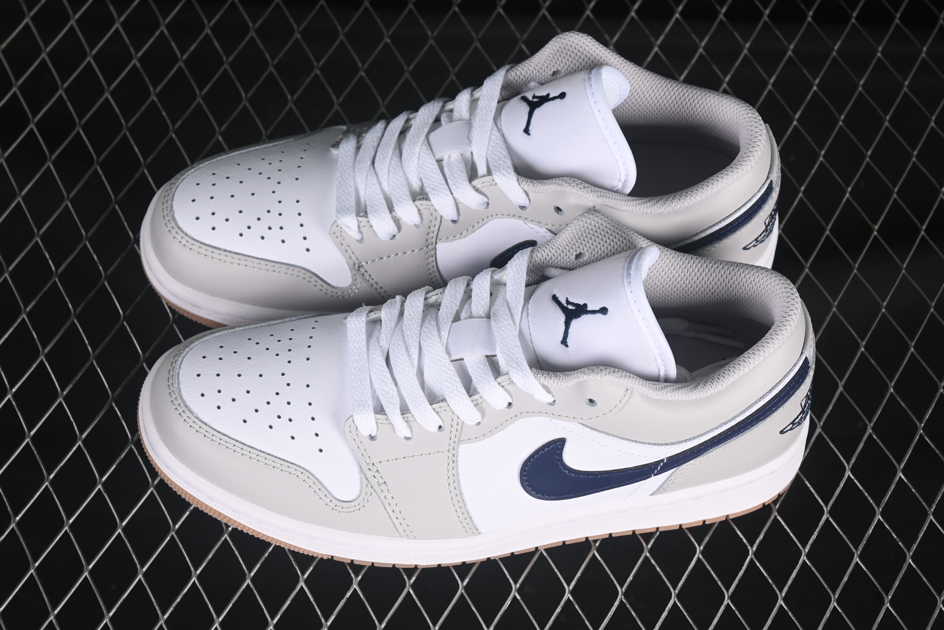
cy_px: 315
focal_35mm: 75
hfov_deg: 27.0
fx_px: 1967
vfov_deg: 18.2
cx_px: 472
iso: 160
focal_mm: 50
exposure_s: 1/80
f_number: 7.1
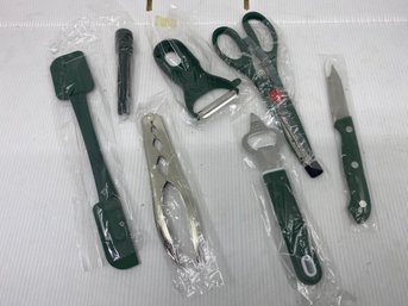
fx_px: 306
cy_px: 153
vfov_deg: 53.0
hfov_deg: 67.3
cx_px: 204
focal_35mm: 26
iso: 32
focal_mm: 4.25
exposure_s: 1/171
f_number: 1.8
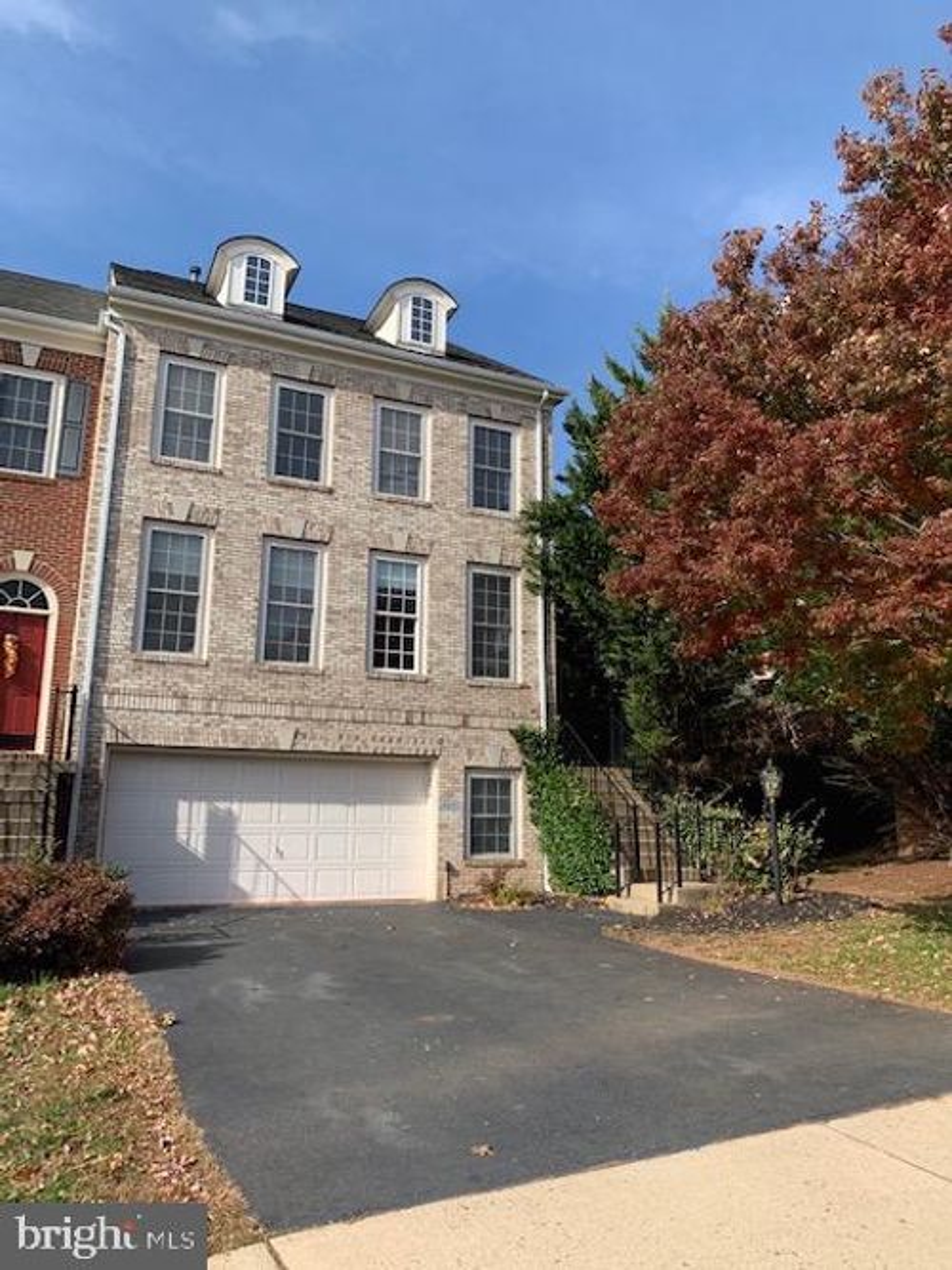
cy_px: 635
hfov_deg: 53.0
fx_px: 954
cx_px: 476
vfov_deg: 67.3
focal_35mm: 26
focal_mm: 4.25
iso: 25
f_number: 1.8
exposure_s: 1/1427
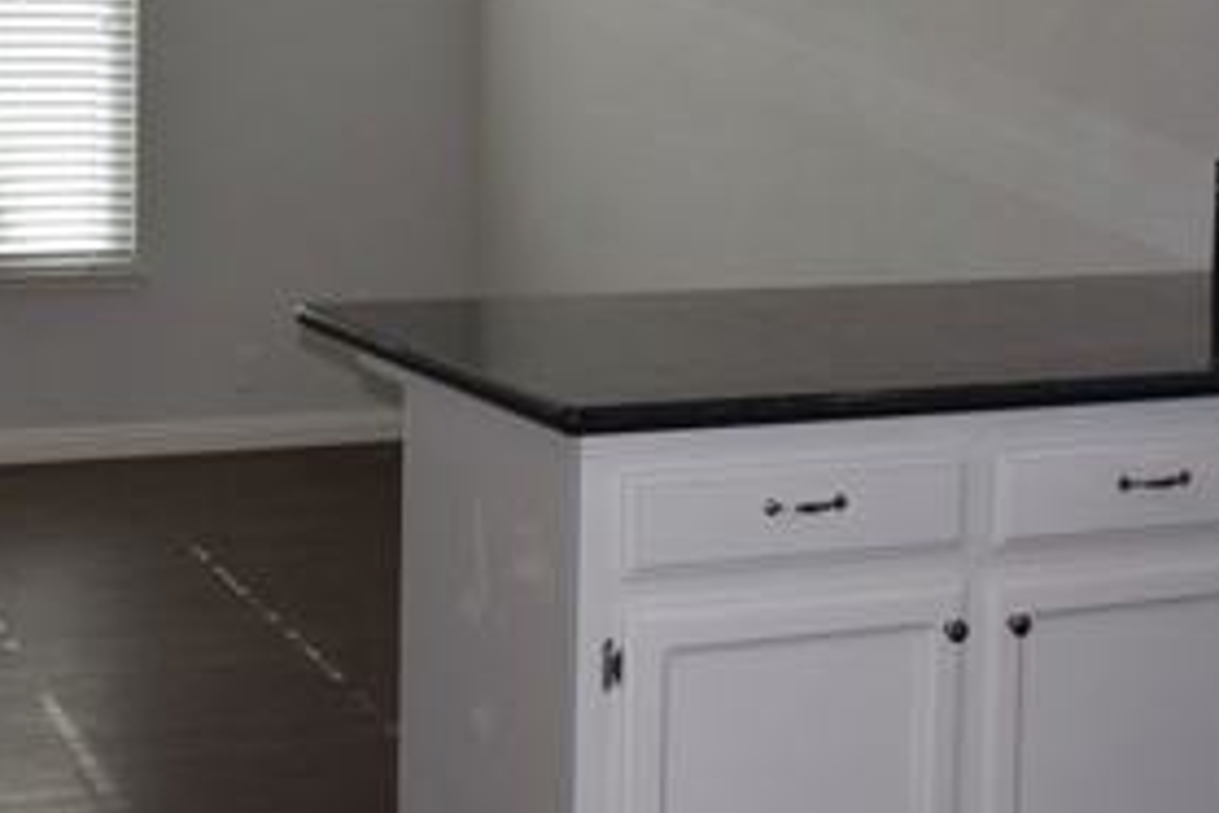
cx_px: 446
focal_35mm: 72
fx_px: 2443
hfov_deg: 27.9
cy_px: 138
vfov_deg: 18.7
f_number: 5.6
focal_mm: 21
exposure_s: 1/125
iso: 140
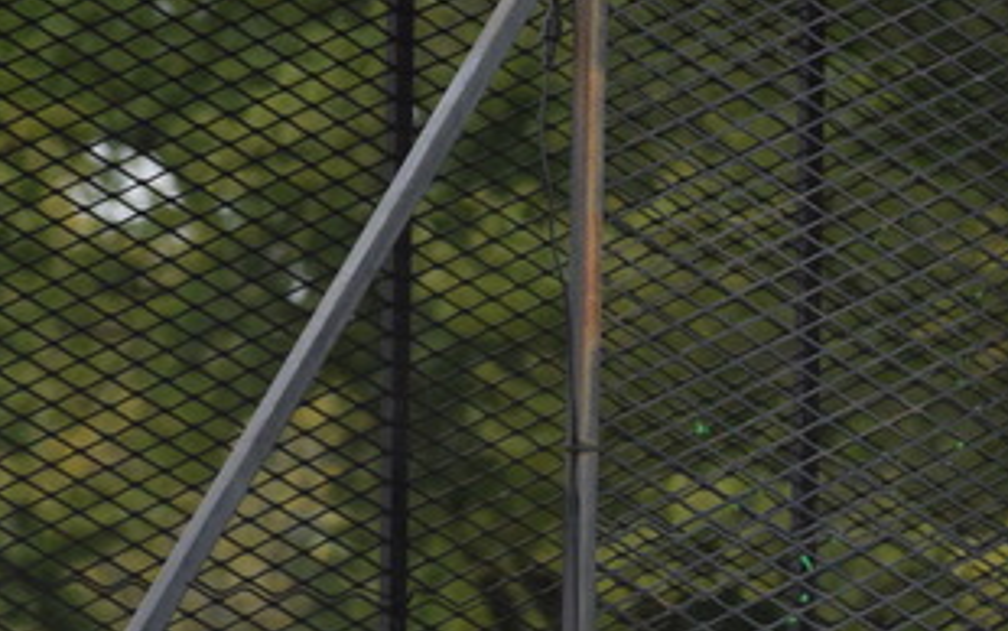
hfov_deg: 4.2
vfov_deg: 2.6
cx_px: 953
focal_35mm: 505
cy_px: 1042
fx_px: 13878
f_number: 4.8
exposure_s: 1/125
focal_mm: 100
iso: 1100
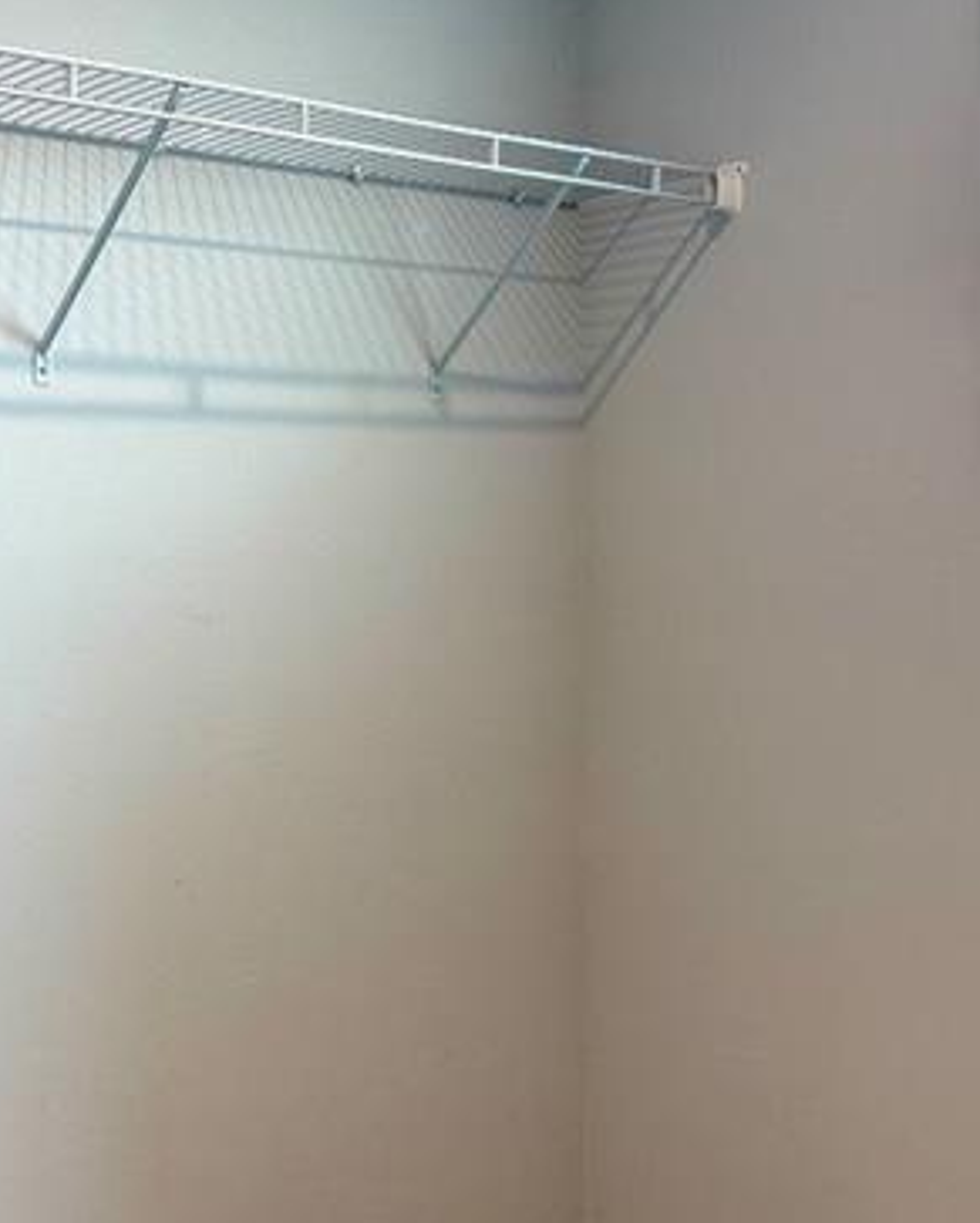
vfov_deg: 28.6
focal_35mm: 66
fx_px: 2390
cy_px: 502
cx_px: 337
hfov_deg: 23.1
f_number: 1.78
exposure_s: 1/231
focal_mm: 6.76
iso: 125
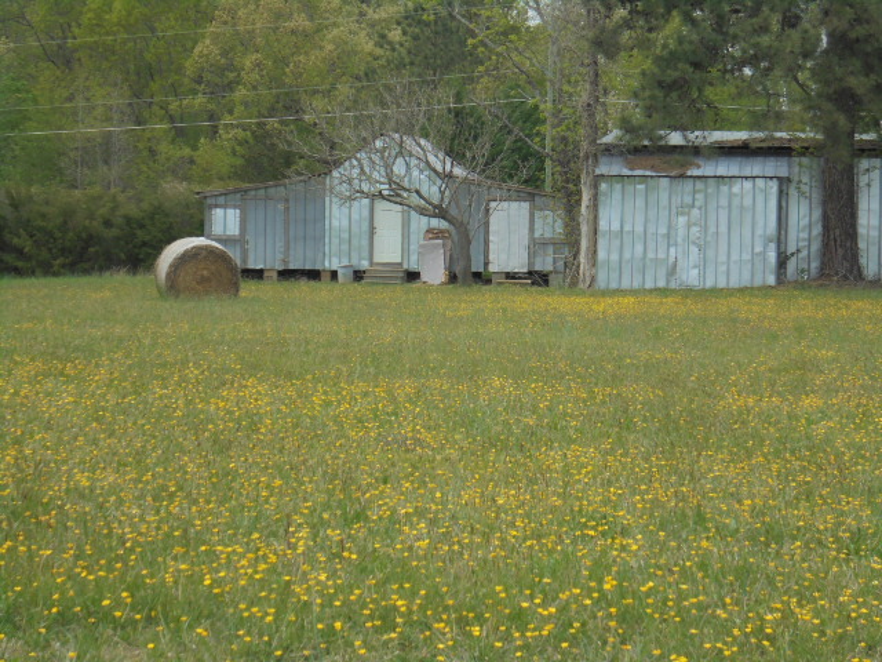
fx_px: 3109
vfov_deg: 12.1
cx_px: 441
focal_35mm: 122
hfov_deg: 16.1
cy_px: 331
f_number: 5.6
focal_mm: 21.8
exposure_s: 1/320
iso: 100
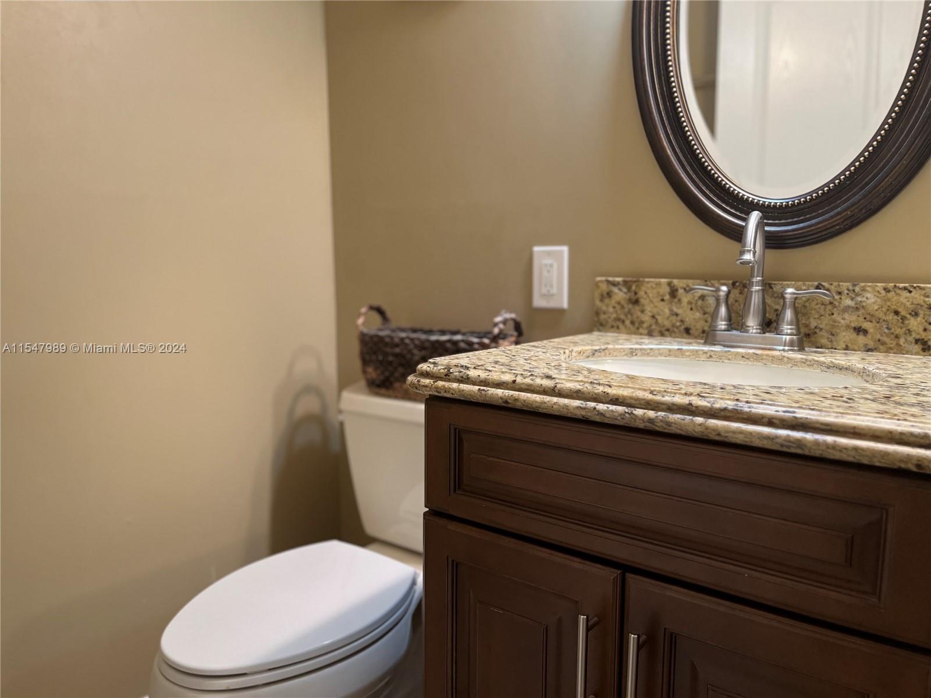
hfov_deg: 67.3
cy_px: 349
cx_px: 466
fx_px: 699
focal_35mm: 26
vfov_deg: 53.1
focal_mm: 5.1
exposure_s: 1/60
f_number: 1.6
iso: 160
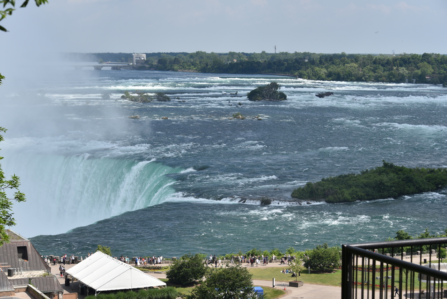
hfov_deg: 22.1
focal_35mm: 92
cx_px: 224
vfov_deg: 14.9
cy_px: 150
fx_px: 1143
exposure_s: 1/200
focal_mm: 92
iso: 100
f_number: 9
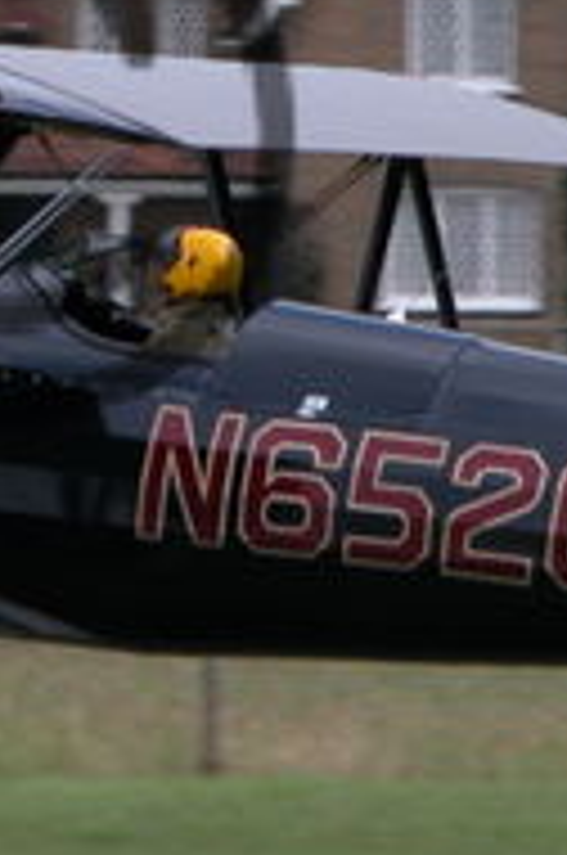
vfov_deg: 1.7
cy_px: 135
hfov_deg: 1.1
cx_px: -9
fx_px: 29116
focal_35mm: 1228
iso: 100
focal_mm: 71.2
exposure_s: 1/344
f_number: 5.9
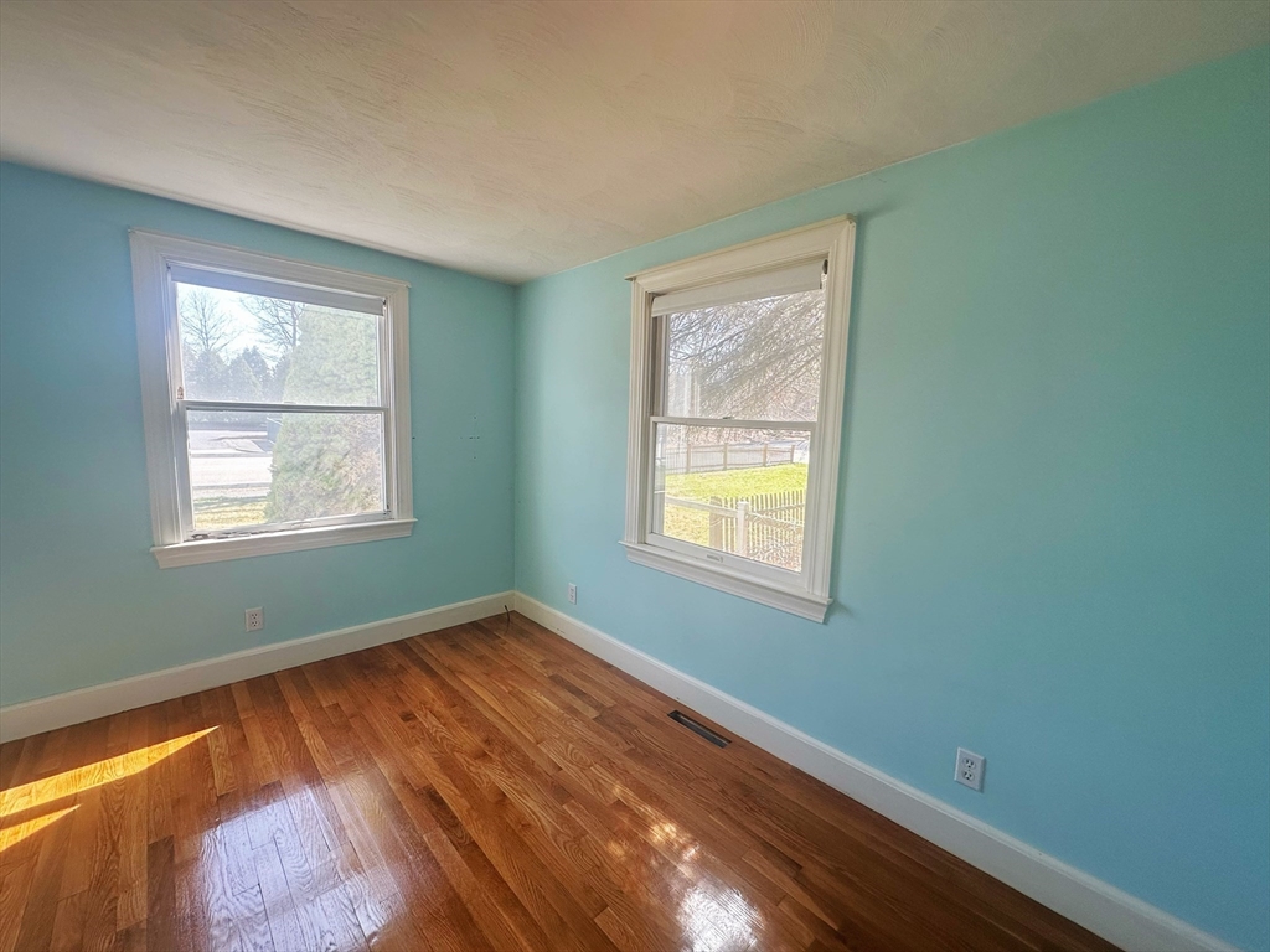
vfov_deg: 85.7
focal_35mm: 14
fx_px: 514
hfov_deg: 102.1
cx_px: 635
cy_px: 476
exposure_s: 1/120
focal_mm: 2.22
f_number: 2.2
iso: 64
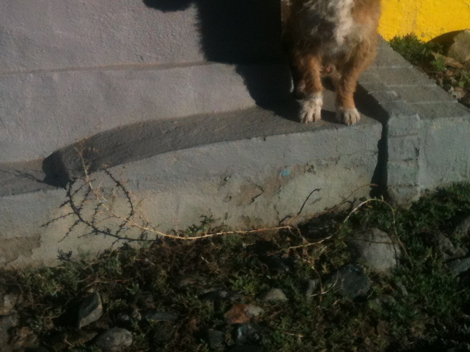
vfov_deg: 17.3
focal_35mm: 83
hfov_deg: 23.3
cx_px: 122
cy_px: -9
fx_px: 1127
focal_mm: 3.85
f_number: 2.8
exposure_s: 1/2337
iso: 64
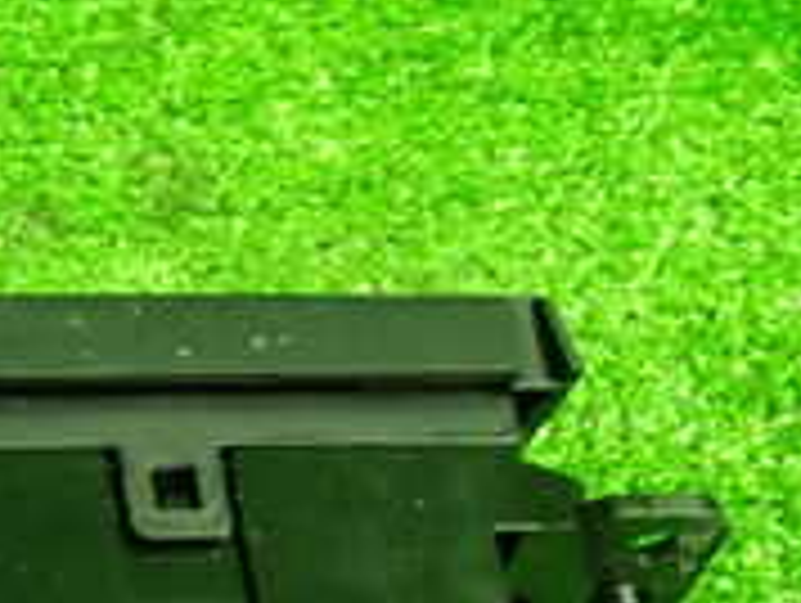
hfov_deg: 18.0
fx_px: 2340
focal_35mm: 101
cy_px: 576
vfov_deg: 14.5
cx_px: -279
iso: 640
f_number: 2.3
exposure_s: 1/30
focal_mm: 5.4
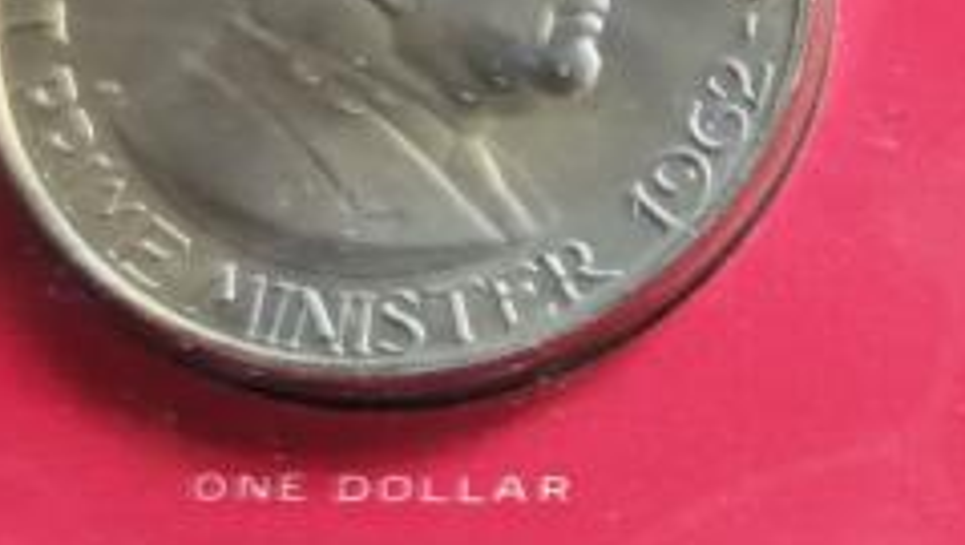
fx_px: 3919
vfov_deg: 7.9
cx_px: 1421
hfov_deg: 13.3
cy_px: 484
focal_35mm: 153
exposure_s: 1/50
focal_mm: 5.84
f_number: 1.6
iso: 125
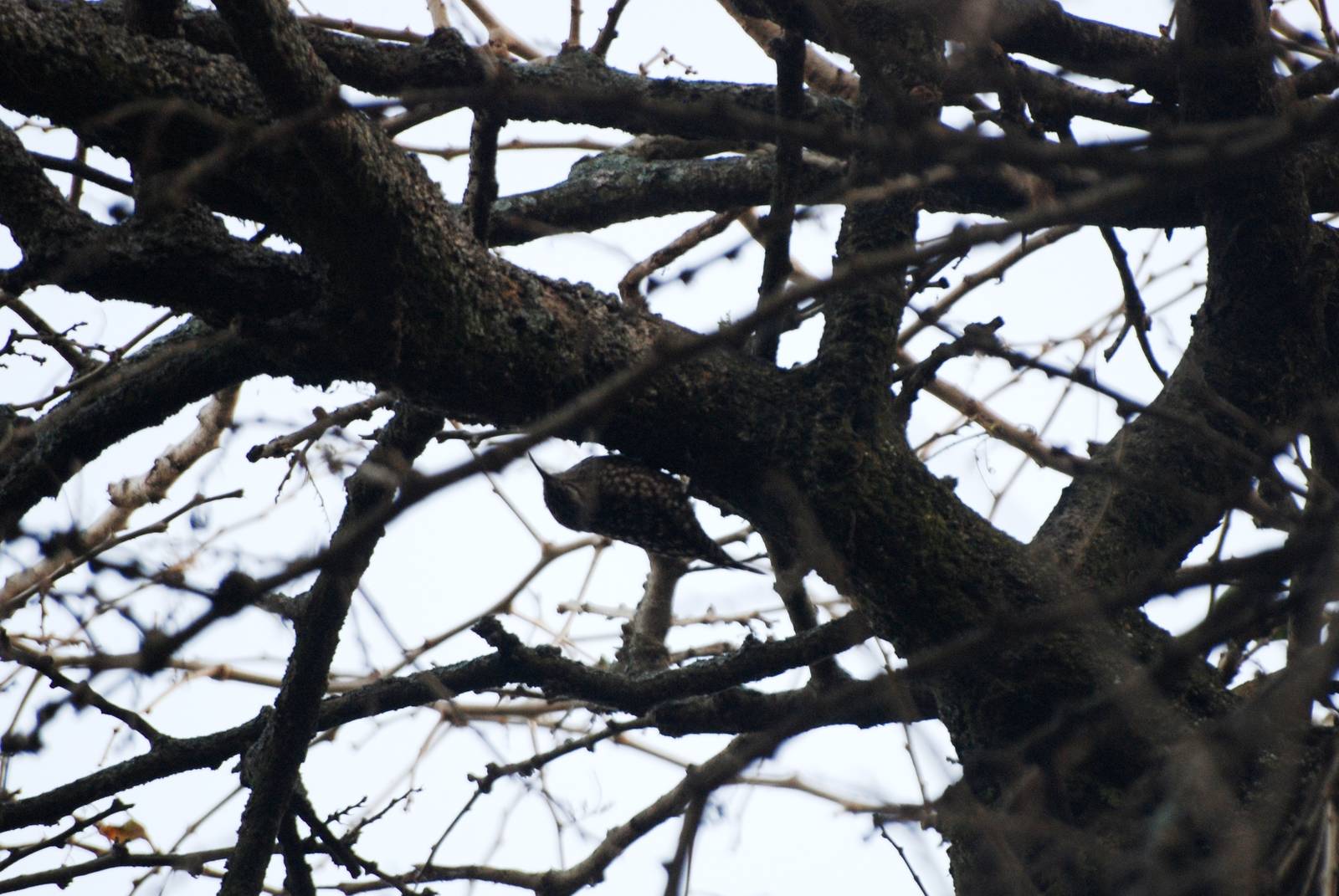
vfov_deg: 3.4
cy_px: 448
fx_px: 15081
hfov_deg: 5.1
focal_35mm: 405
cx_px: 670
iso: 400
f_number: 5.6
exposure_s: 1/100
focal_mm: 270
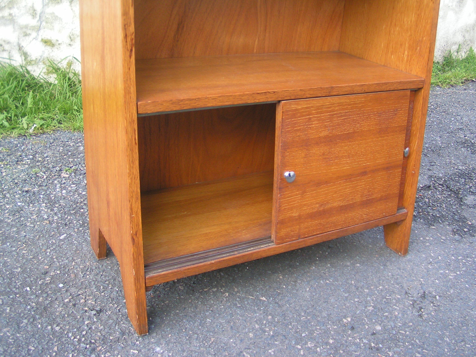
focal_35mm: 38
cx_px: 238
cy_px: 178
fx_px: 523
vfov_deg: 37.7
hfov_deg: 49.0
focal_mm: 5.8
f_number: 2.8
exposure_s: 1/100
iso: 50
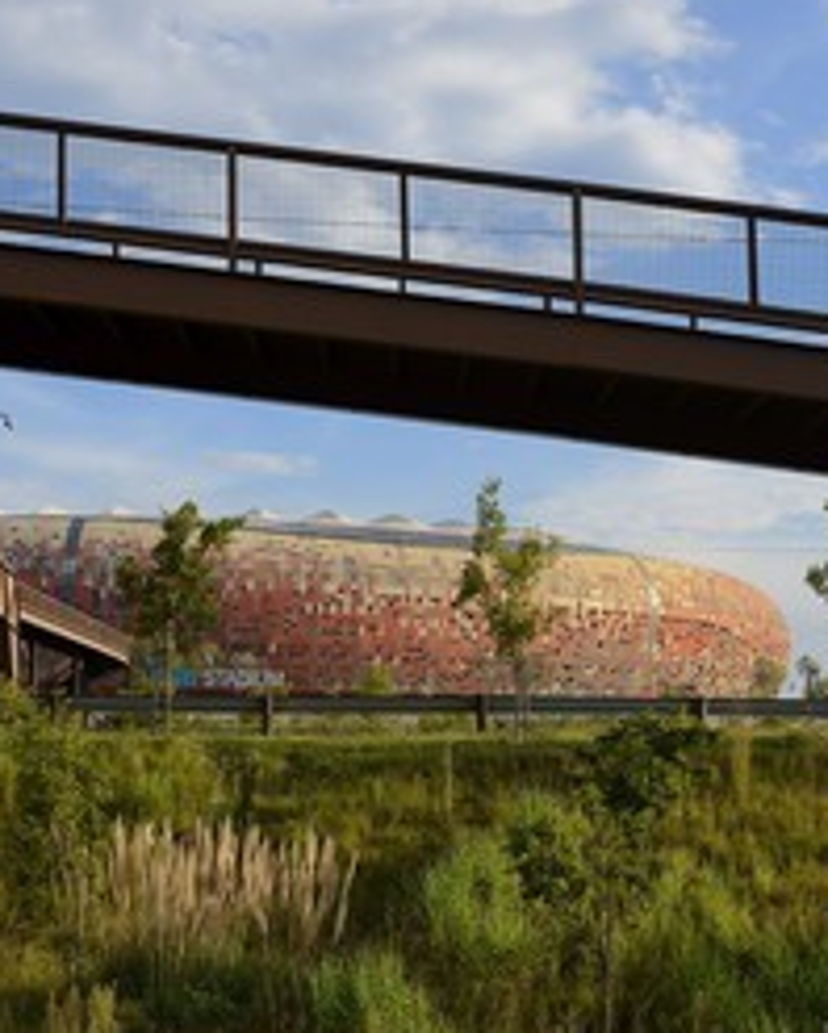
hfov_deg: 29.7
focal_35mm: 51
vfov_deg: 36.6
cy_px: 560
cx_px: 360
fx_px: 1560
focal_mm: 32
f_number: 6.3
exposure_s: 1/640
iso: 200
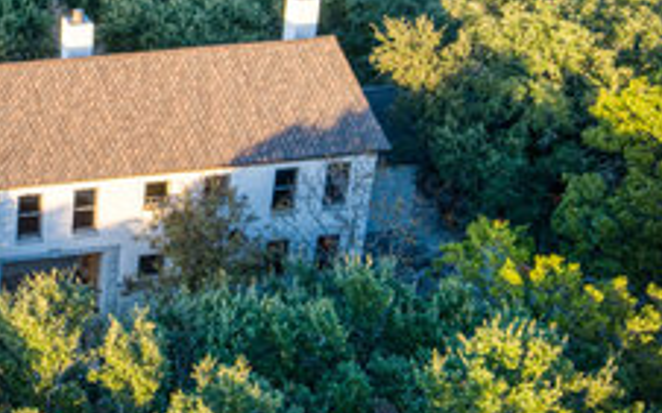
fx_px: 1244
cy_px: 42
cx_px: -100
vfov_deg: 18.5
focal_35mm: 69
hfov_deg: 26.9
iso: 100
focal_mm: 8.8
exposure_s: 1/40
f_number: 2.8
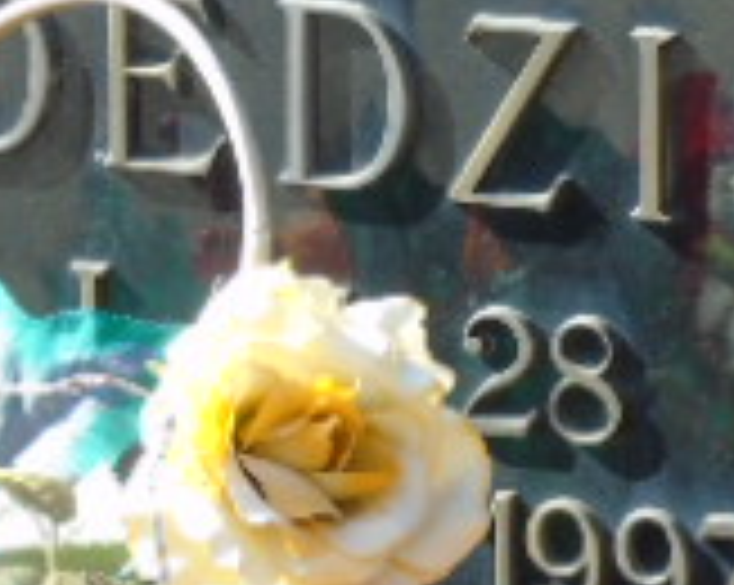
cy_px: 342
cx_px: 239
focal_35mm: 544
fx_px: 11803
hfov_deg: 3.6
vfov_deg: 2.8
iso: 100
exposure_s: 1/125
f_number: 4.7
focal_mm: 25
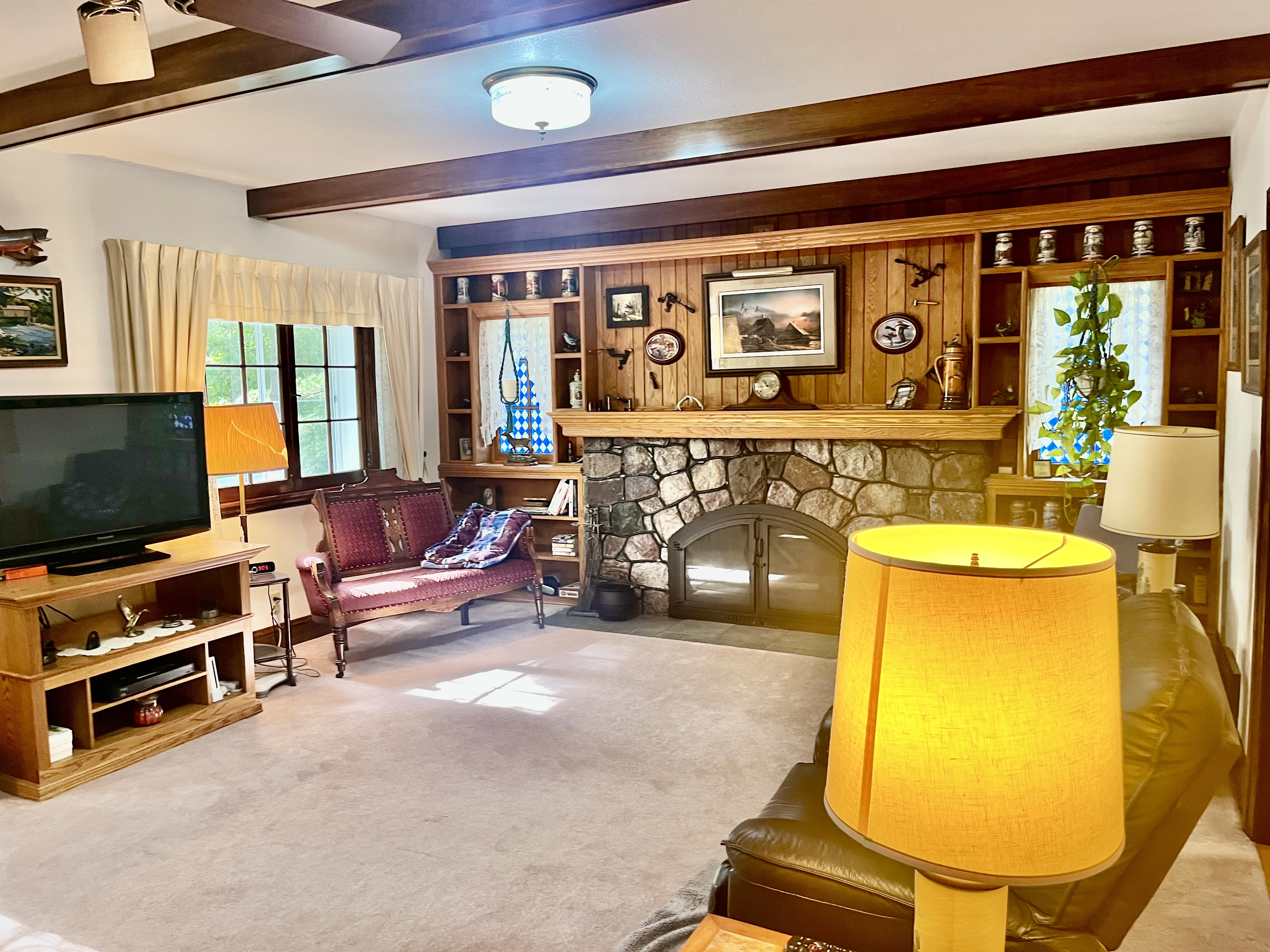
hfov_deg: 67.3
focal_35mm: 26
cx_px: 635
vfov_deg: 53.1
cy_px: 476
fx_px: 954
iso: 100
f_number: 1.6
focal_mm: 5.1
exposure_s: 1/60
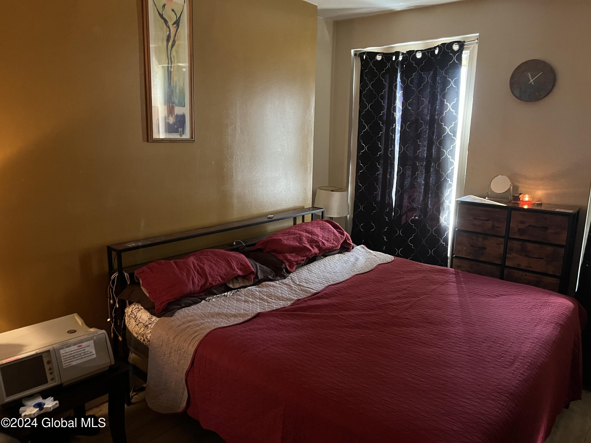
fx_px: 444
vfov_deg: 53.1
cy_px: 222
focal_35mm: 26
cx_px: 296
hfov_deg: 67.3
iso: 640
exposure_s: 1/30
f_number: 1.6
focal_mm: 5.1
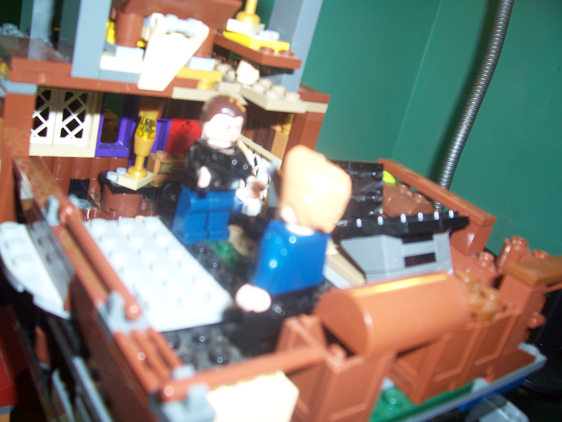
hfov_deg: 54.0
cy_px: 211
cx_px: 281
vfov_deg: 41.8
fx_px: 552
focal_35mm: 34
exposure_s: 1/60
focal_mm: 5.6
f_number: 2.7
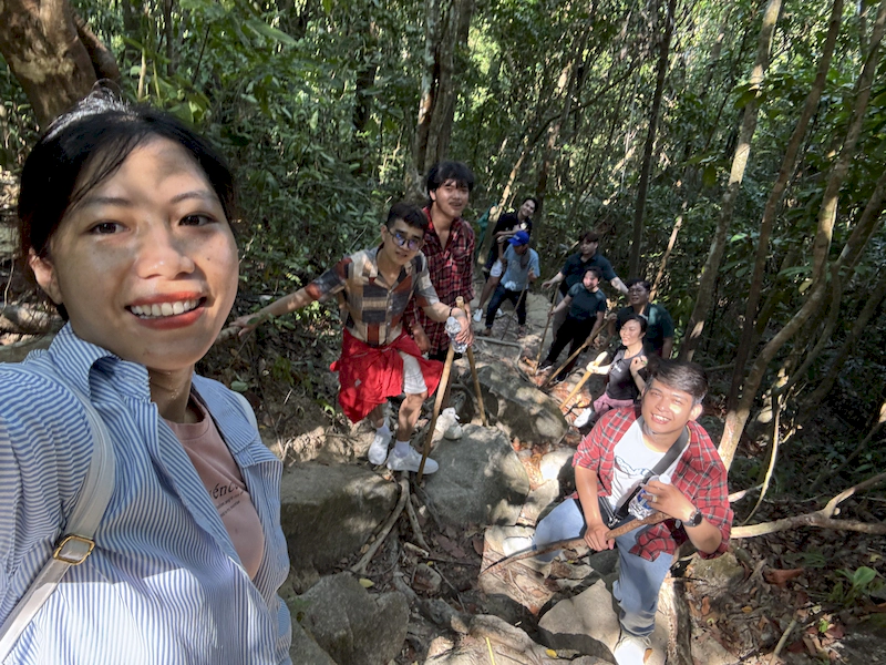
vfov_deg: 58.9
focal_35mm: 23
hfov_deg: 73.9
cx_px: 443
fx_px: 589
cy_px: 332
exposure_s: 1/60
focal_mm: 2.69
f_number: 1.9
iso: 80
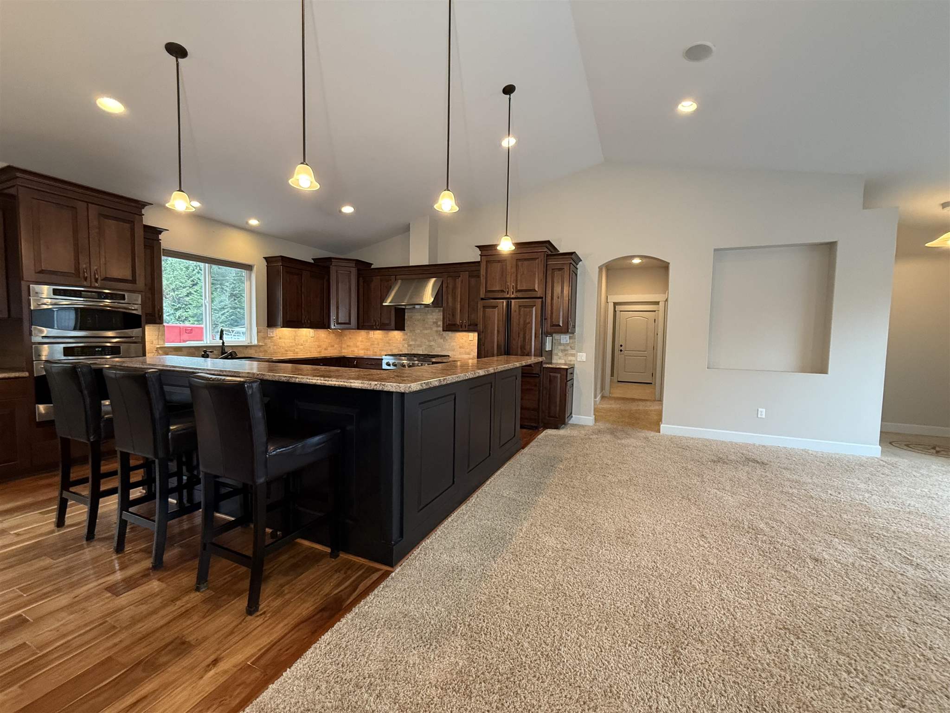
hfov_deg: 102.1
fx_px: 384
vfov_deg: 85.7
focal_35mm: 14
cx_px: 475
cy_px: 356
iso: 500
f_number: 2.2
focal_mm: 2.22
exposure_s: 1/60
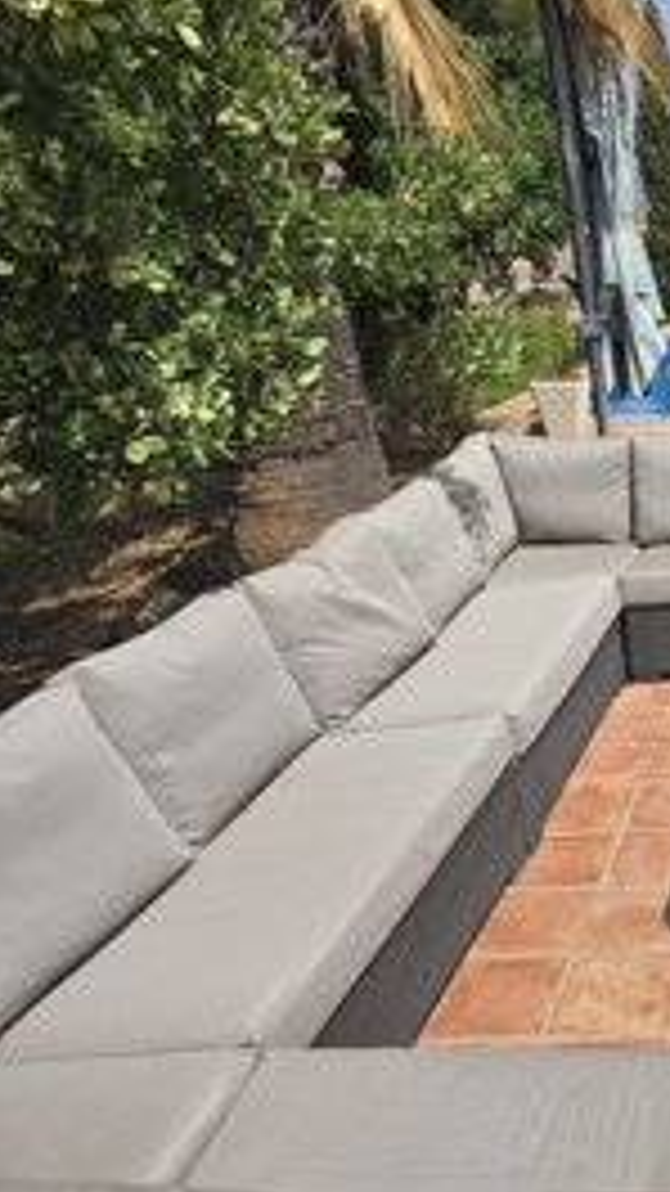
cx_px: 796
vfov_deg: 58.0
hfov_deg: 29.9
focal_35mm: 34
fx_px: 1074
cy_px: 598
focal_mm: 6.3
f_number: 1.7
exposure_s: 1/1135
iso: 12
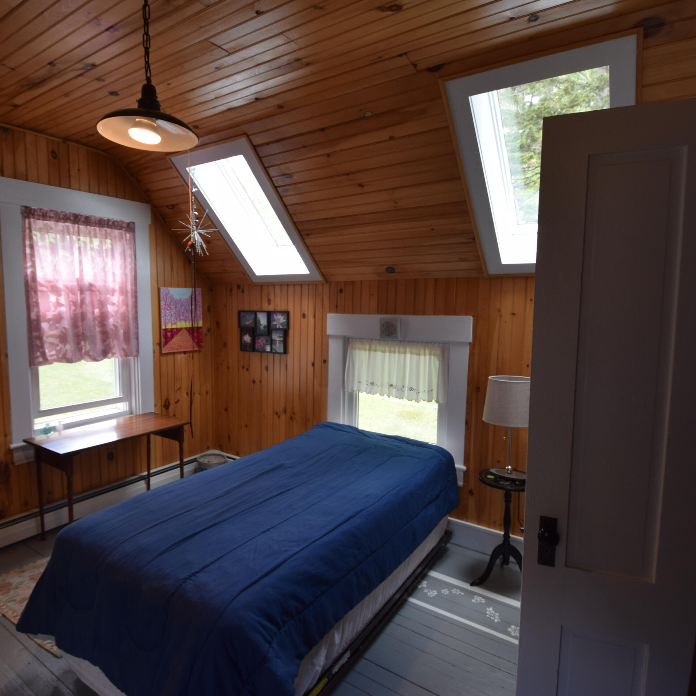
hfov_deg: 74.6
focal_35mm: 20
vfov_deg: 74.8
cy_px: 337
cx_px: 309
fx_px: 455
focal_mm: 10
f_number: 4.5
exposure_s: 1/80
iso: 400
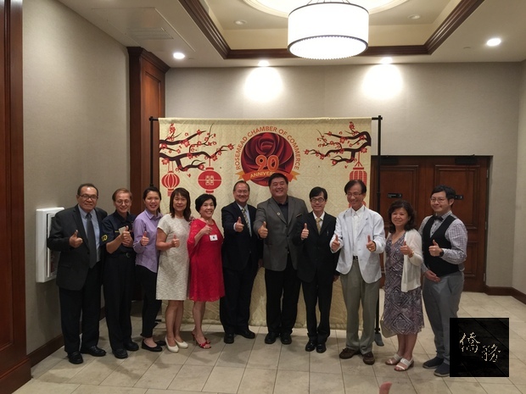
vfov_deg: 48.2
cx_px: 263
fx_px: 441
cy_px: 197
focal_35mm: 29
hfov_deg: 61.7
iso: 80
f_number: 2.2
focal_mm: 4.15
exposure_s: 1/15
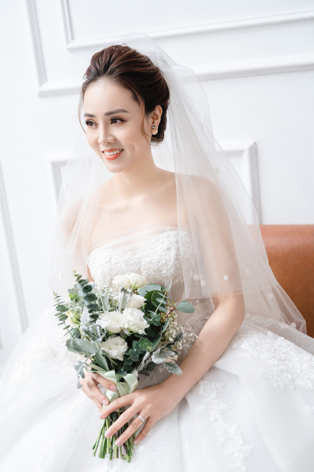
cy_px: 236
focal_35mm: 50
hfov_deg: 27.0
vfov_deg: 39.6
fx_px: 655
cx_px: 157
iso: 800
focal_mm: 50
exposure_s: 1/160
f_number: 2.8
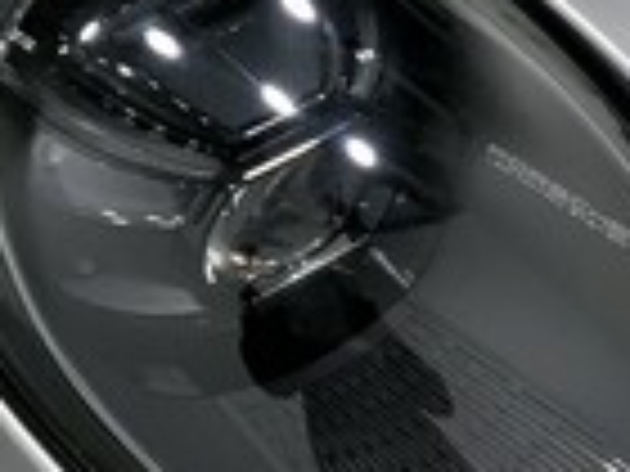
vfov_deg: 17.0
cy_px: 263
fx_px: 1583
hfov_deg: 22.4
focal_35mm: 87
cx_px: 432
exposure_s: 1/222
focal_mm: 3
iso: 16
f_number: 1.8
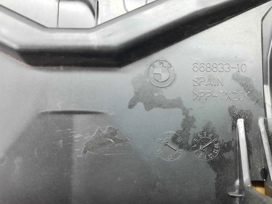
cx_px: 155
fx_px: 251
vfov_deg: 43.8
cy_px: 77
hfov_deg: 56.6
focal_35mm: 32
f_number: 2
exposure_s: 1/33
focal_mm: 4.6
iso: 400
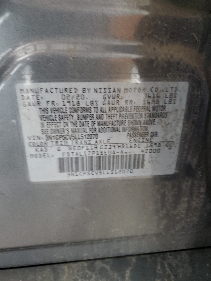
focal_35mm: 26
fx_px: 211
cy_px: 140
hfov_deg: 53.1
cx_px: 106
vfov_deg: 67.3
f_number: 1.5
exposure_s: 1/20
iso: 319
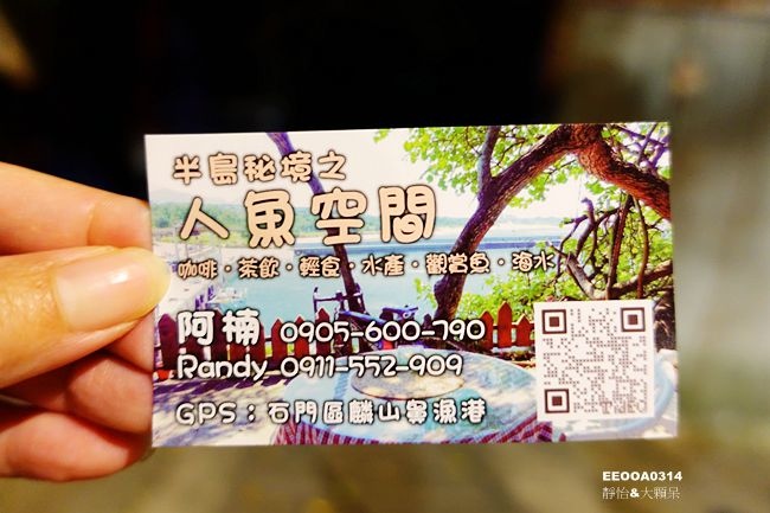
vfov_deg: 53.1
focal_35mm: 24
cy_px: 256
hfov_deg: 73.8
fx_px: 513
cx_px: 385
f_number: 1.8
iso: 800
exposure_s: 1/20
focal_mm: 8.8
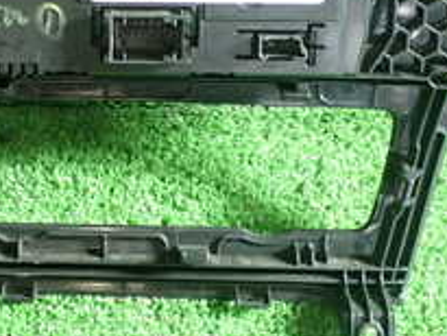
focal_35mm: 111
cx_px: 15
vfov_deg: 13.2
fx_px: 1434
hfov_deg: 17.4
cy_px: 39
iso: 500
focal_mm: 6.83
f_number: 2.7
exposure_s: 1/40
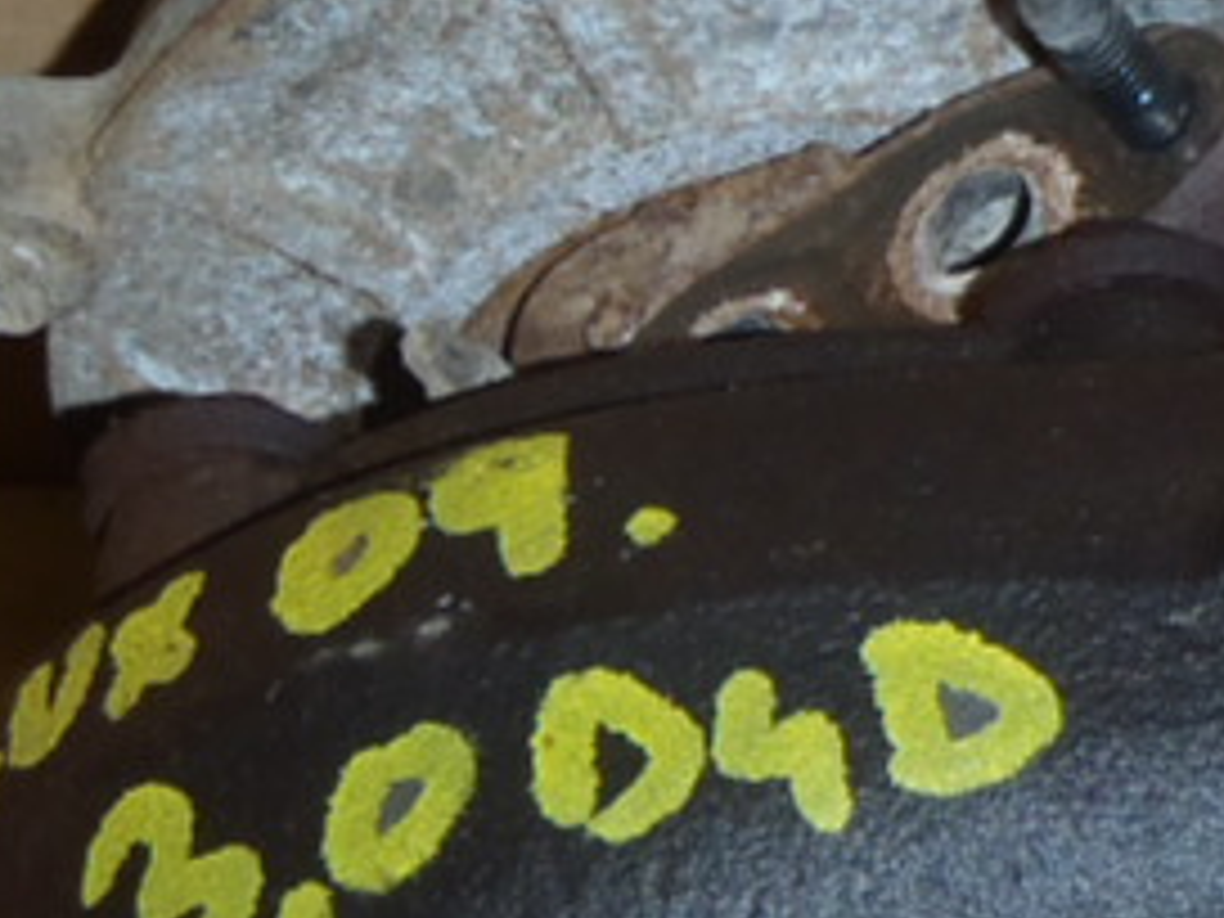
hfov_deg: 11.0
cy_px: 536
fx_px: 6329
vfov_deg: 8.3
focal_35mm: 179
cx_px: 662
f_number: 4.6
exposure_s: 1/40
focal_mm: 6.83
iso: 100
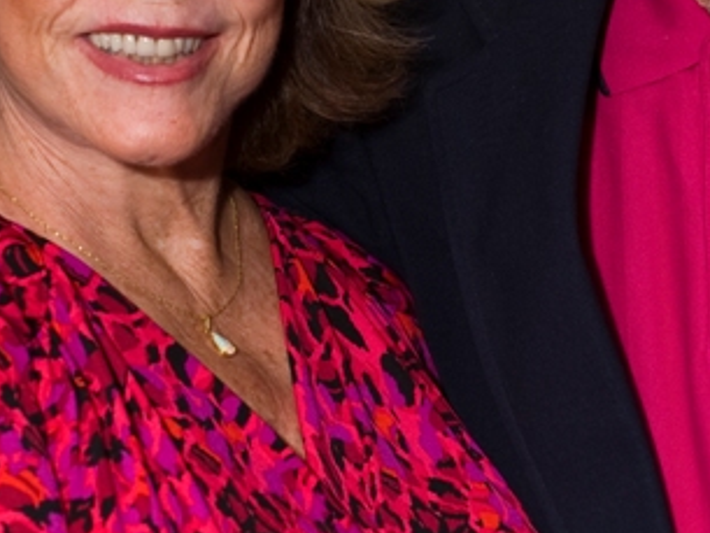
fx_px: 2914
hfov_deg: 13.9
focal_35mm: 142
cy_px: 300
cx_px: 453
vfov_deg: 10.5
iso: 400
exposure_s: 1/60
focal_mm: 44
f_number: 5.6
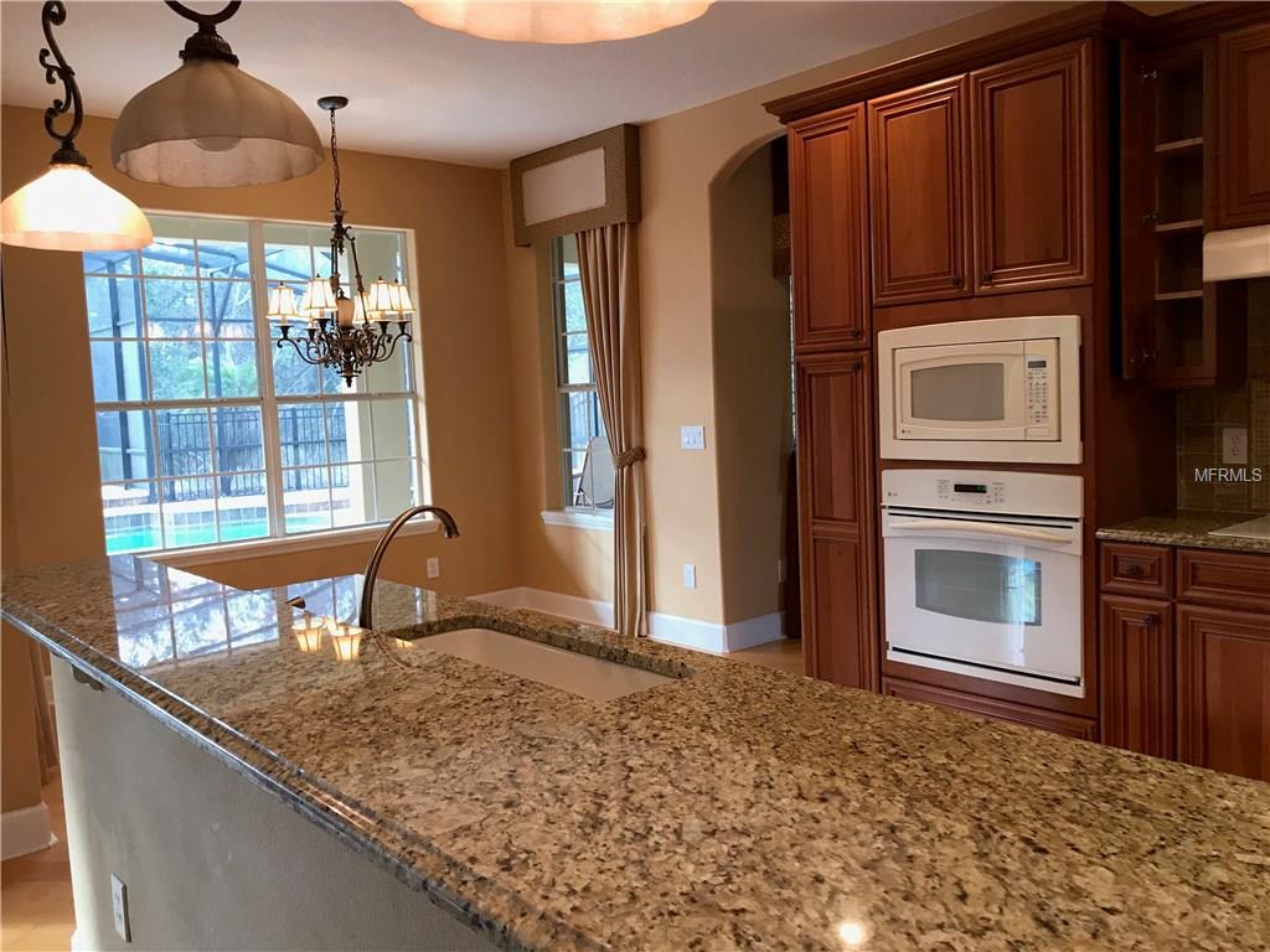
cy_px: 476
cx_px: 635
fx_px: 1027
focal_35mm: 28
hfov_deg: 63.4
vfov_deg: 49.7
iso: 32
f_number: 1.8
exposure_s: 1/30
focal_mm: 3.99
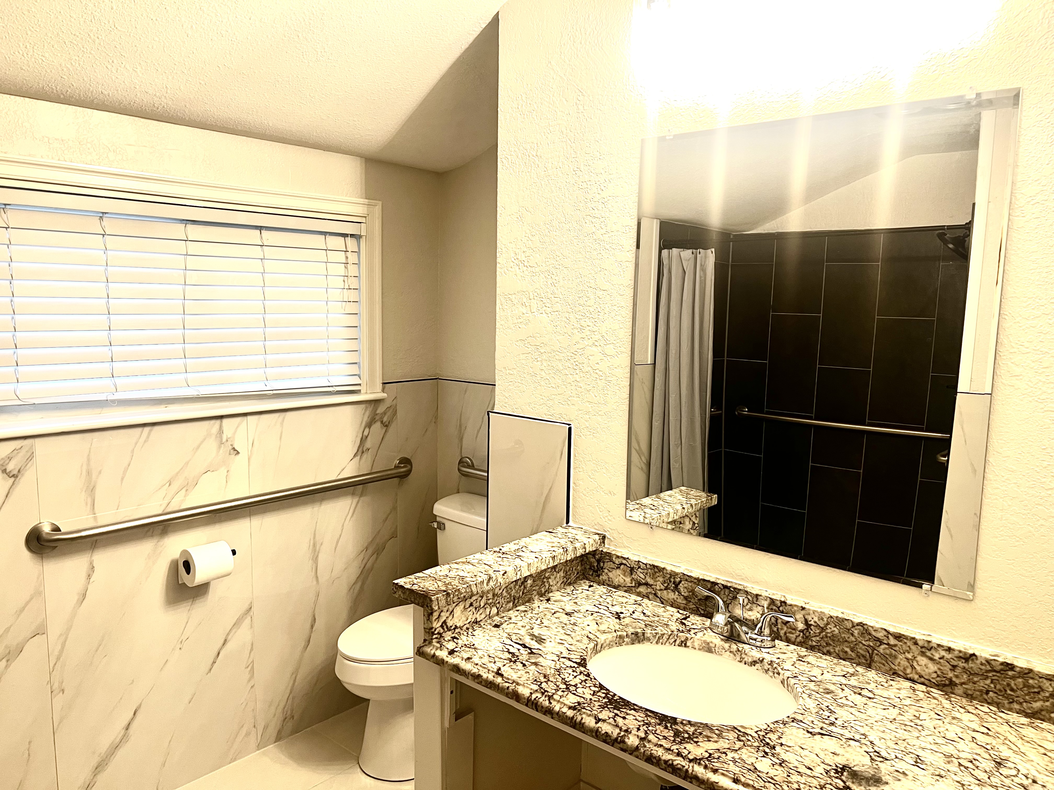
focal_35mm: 26
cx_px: 527
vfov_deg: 53.1
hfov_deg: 67.3
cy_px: 395
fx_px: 792
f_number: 1.5
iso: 80
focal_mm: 5.7
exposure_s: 1/60
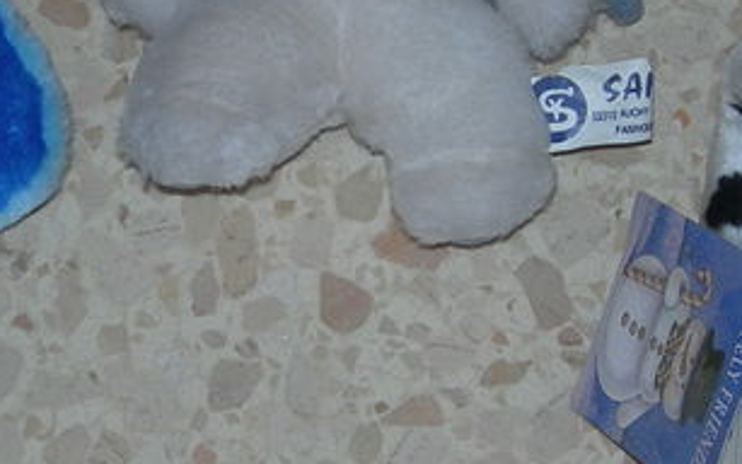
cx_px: 230
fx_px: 2650
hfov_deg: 15.9
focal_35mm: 131
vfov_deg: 10.0
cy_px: 179
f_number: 2.8
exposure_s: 1/60.1
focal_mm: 7.8
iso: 50
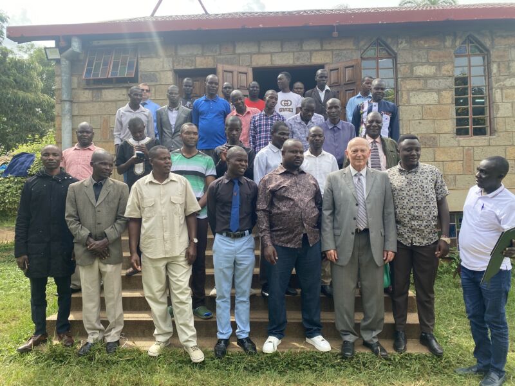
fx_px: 387
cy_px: 193
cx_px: 258
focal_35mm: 26
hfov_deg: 67.3
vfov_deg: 53.1
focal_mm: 4.25
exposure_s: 1/690
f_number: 1.8
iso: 32
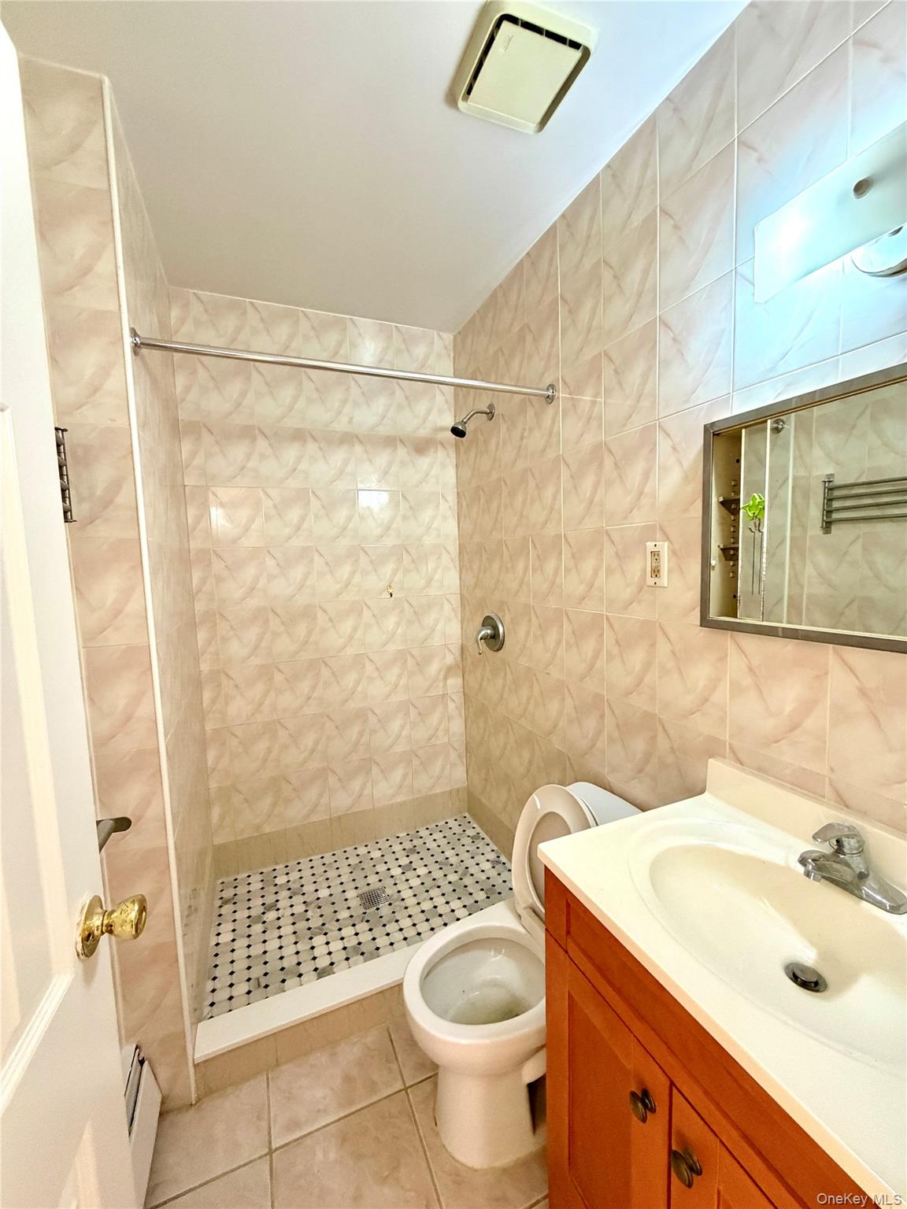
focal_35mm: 14
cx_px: 454
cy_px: 604
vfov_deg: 102.1
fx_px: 489
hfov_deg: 85.7
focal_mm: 2.22
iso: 500
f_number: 2.2
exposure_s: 1/60
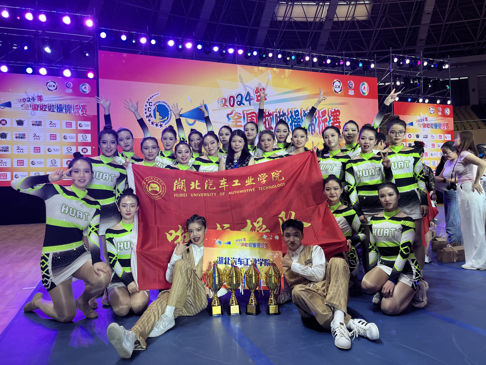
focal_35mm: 26
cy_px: 182
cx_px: 243
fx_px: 365
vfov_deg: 53.1
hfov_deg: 67.3
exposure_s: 1/150
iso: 40
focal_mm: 5.1
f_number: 1.6
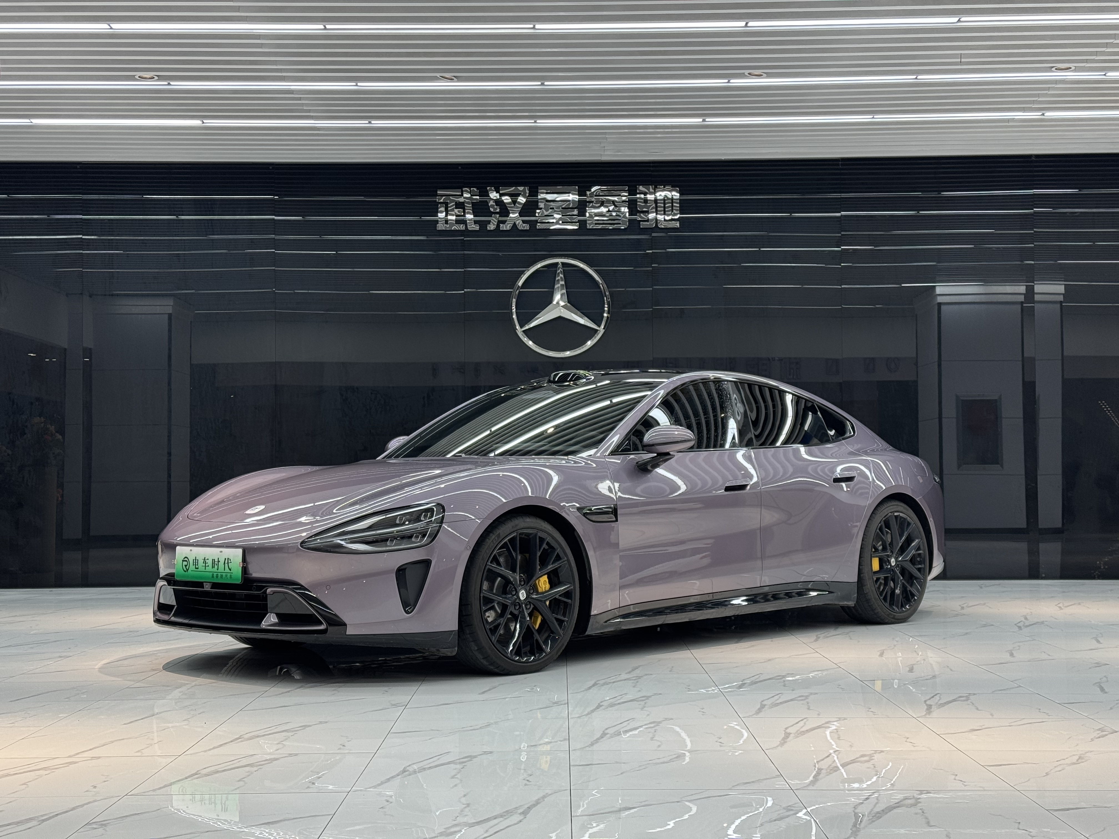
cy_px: 420
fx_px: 1552
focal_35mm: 48
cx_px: 560
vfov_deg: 30.3
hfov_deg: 39.7
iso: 80
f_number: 1.78
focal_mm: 6.76
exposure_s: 1/100
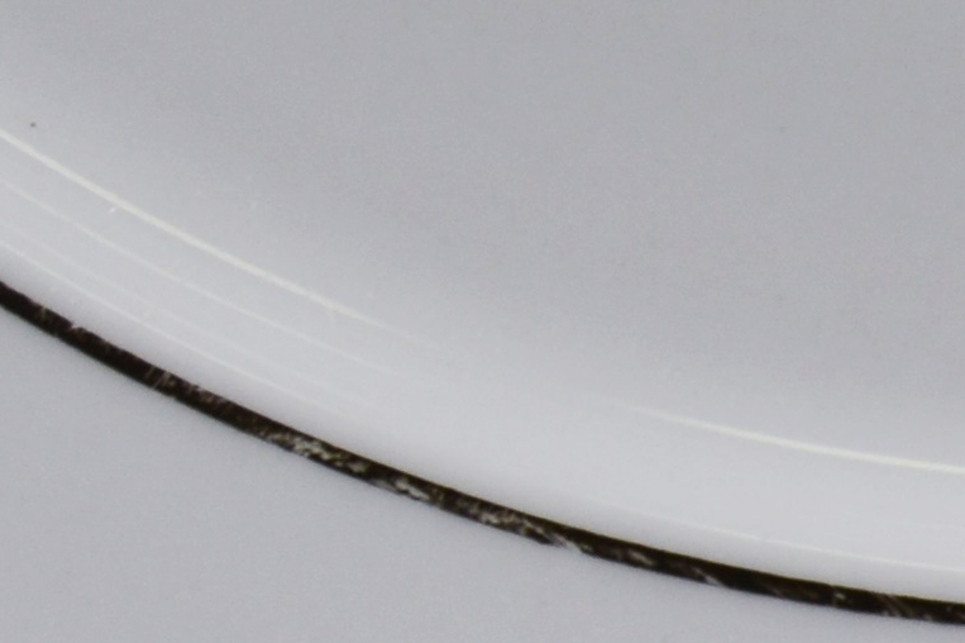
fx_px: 12646
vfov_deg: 2.9
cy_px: 833
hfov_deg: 4.3
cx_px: 2370
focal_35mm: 472
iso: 200
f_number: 5.6
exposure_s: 1/125
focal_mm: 40
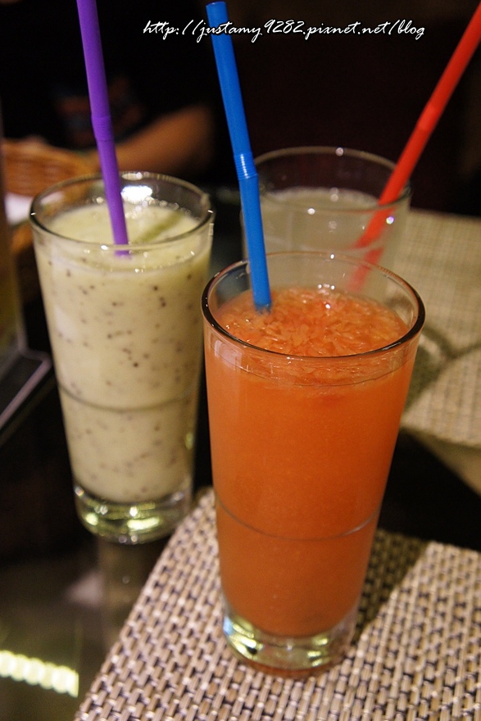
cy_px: 353
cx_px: 238
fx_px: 921
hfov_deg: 29.3
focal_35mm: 46
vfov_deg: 42.7
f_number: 4
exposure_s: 1/30
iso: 1600
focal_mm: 30
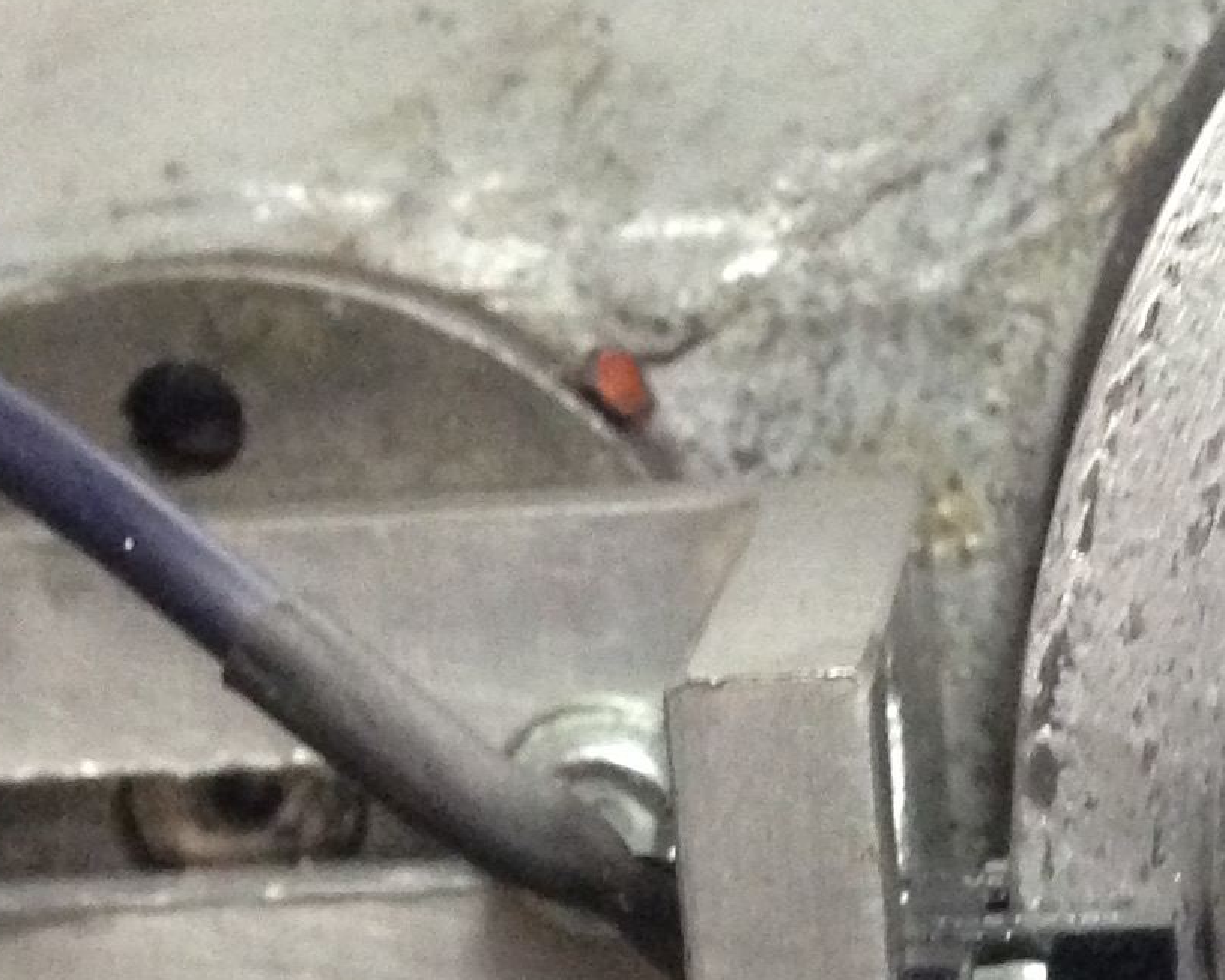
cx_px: 1566
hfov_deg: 14.3
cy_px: 956
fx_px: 4677
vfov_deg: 11.8
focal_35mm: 129
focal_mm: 4.12
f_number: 2.4
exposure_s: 1/15
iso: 400
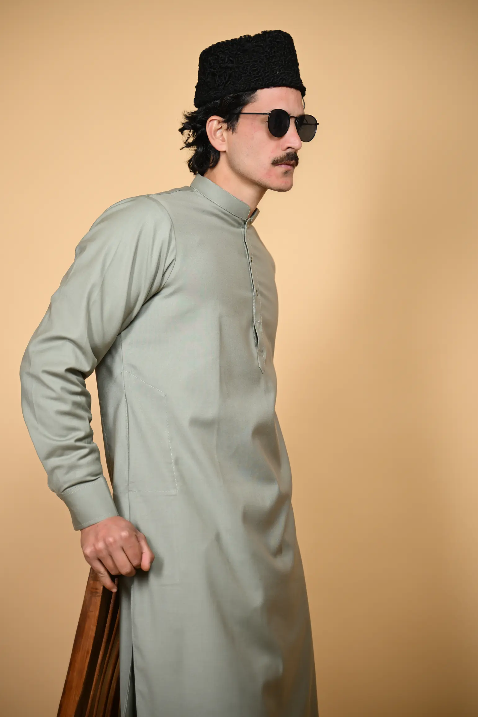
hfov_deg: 18.7
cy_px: 332
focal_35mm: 73
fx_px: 1454
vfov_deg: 27.7
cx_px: 219
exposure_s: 1/200
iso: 100
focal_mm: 66
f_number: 2.8
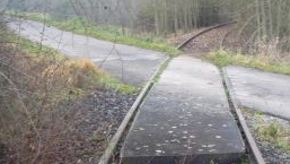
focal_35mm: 65
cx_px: 183
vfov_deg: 18.5
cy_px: 44
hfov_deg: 32.2
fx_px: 500
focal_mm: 5.2
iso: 100
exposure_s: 1/40
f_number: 3.3
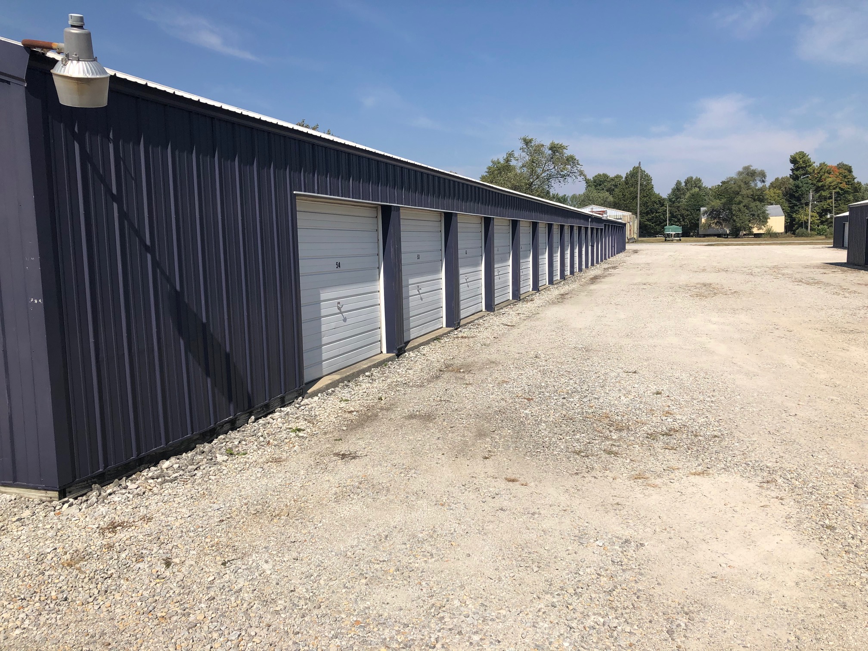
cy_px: 326
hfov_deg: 63.4
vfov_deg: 49.7
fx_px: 702
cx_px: 434
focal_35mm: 28
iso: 20
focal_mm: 3.99
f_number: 1.8
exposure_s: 1/3472
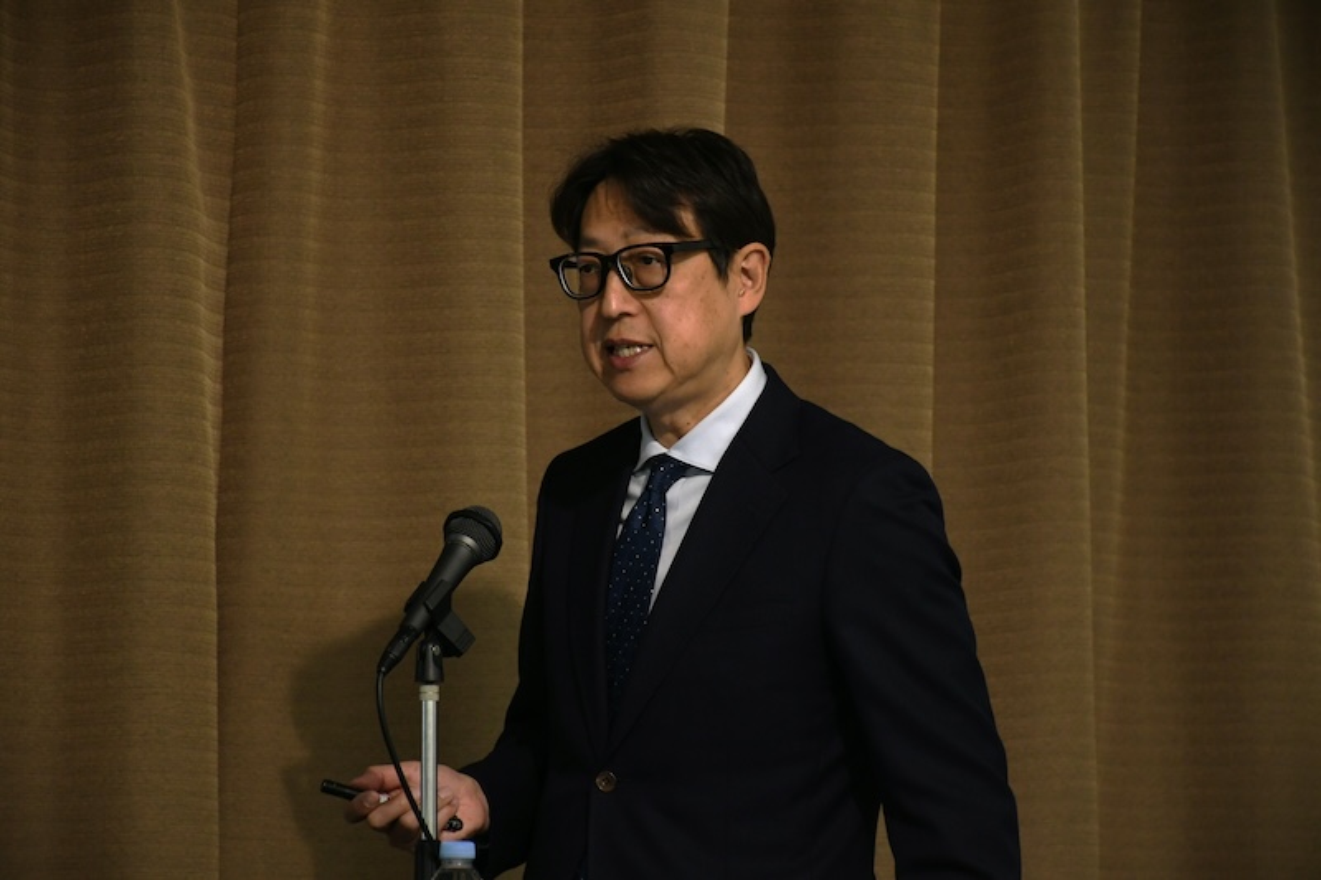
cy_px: 440
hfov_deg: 13.7
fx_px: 5503
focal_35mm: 150
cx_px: 660
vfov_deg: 9.1
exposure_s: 1/200
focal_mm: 100
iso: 1250
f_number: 5.6
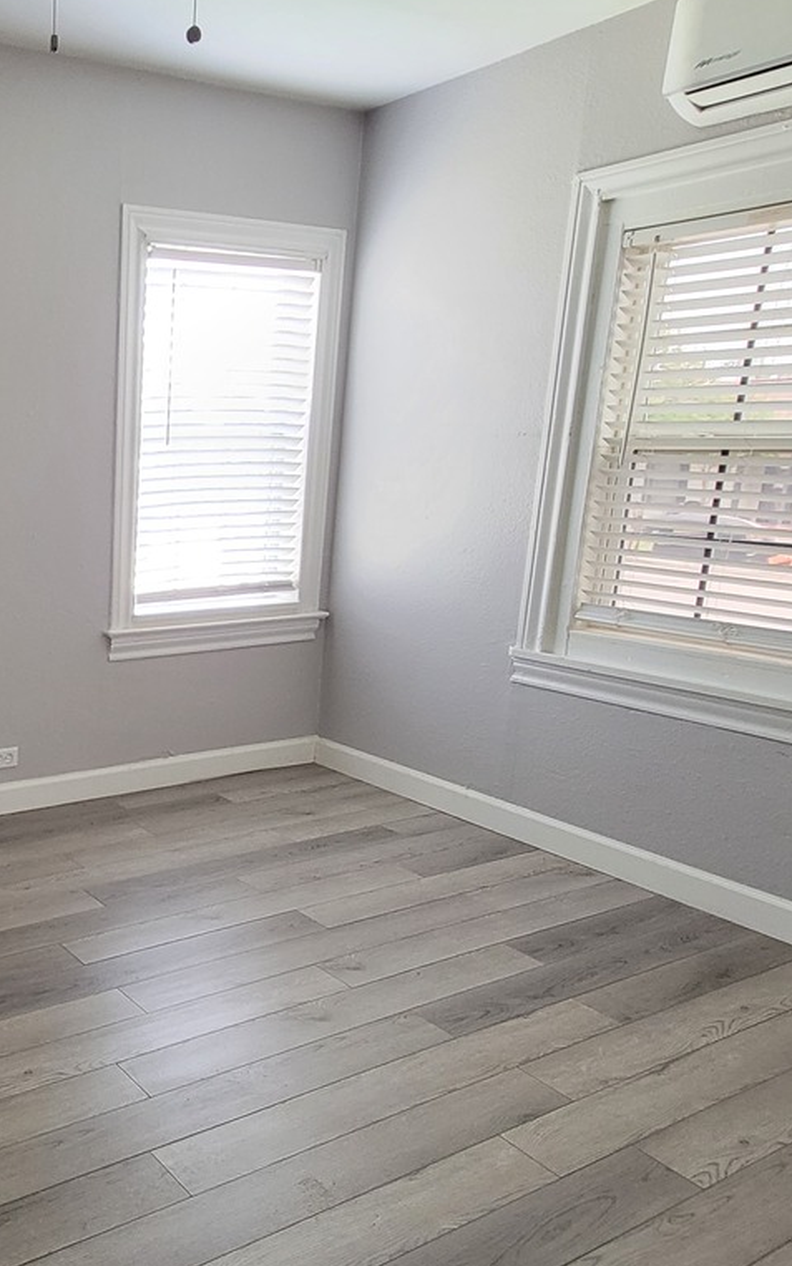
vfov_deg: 70.3
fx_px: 898
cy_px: 685
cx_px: -42
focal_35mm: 26
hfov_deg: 40.2
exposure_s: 1/24
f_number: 2.2
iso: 640
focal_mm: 2.2
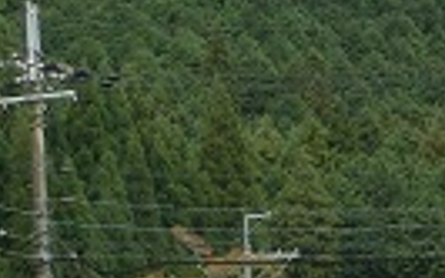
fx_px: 4364
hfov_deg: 5.8
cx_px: 504
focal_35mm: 360
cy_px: 80
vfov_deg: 3.6
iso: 100
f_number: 4.8
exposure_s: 1/160
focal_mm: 12.29
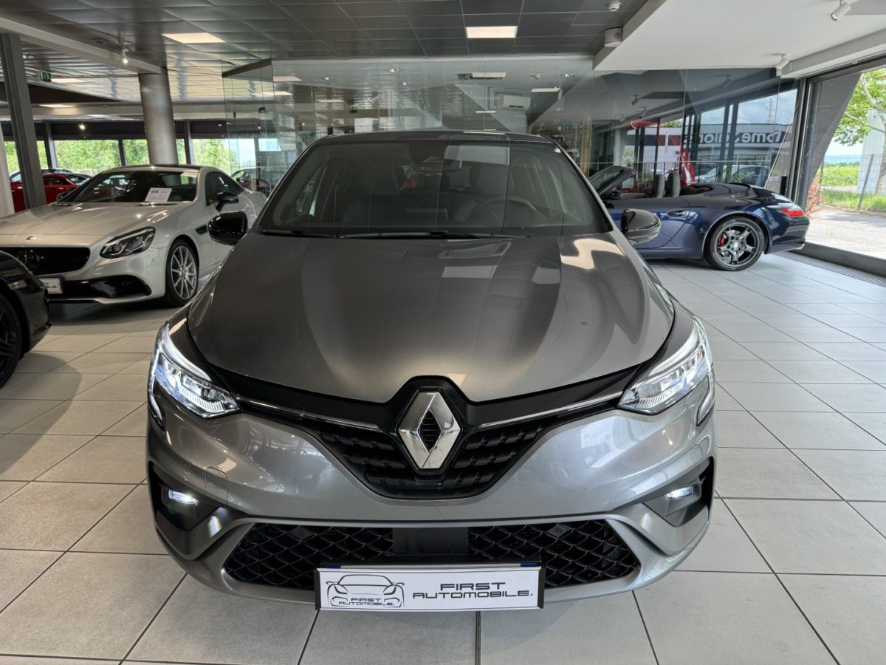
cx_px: 443
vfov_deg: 56.8
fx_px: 614
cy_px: 332
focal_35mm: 24
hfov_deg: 71.6
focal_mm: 6.76
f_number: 1.78
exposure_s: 1/153
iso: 64
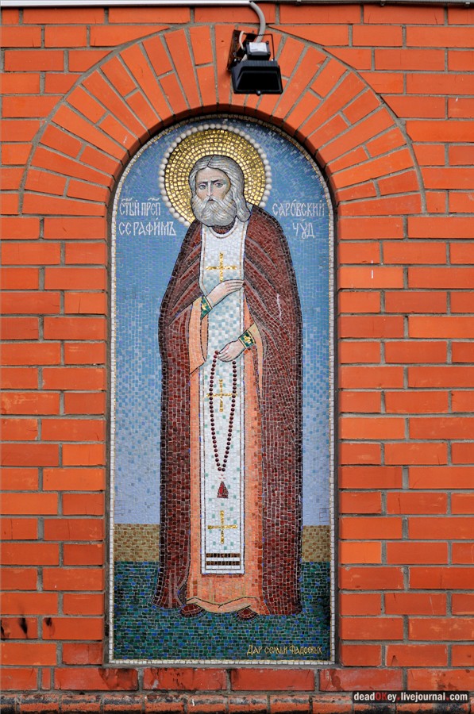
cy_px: 357
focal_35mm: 75
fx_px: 1486
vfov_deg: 27.0
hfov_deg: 18.1
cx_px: 237
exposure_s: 1/250
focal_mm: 50
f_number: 2.5
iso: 400
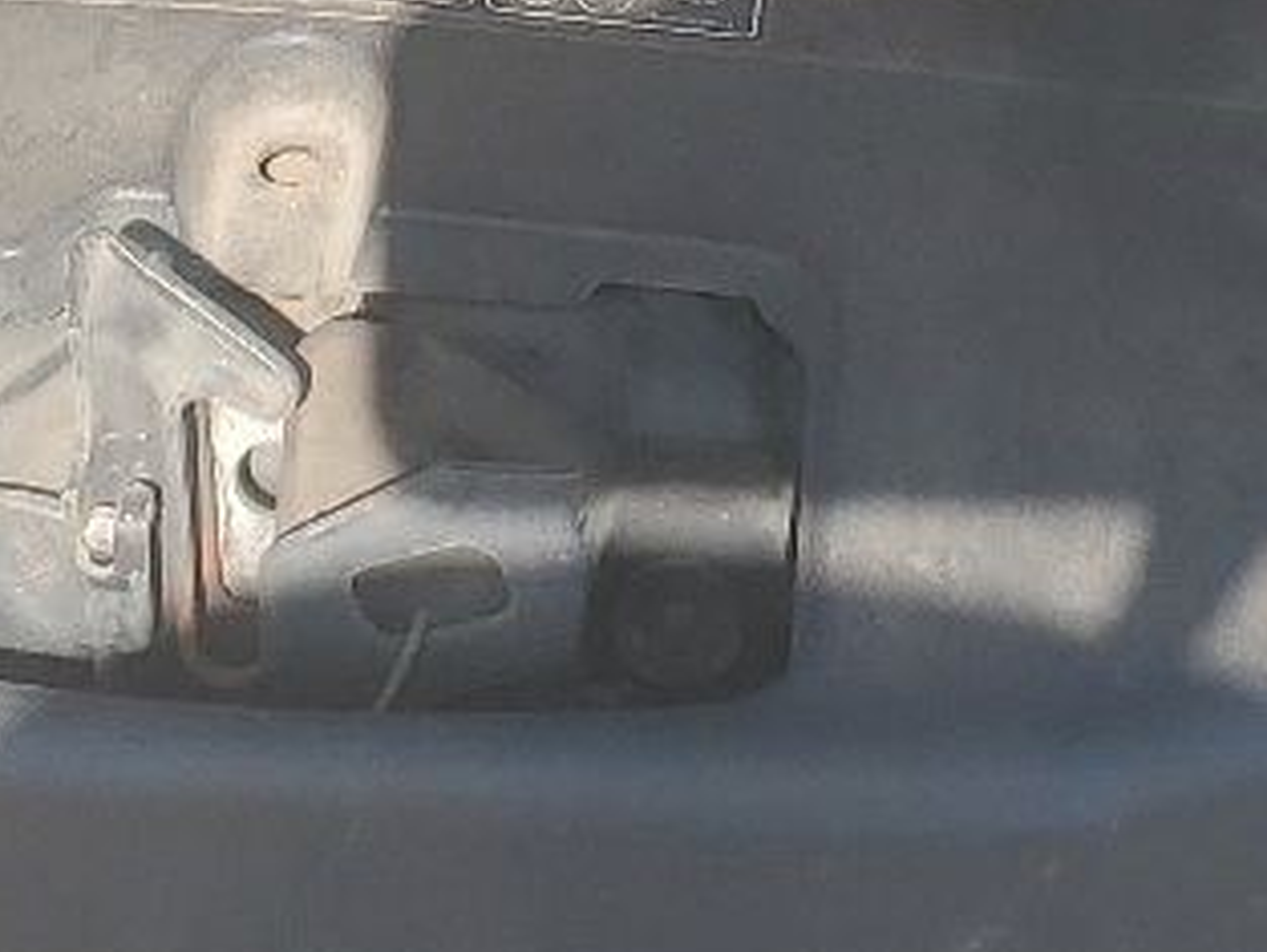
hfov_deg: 14.8
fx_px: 4870
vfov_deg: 10.9
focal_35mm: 133
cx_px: 372
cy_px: -316
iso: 50
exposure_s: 1/1111
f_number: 1.5
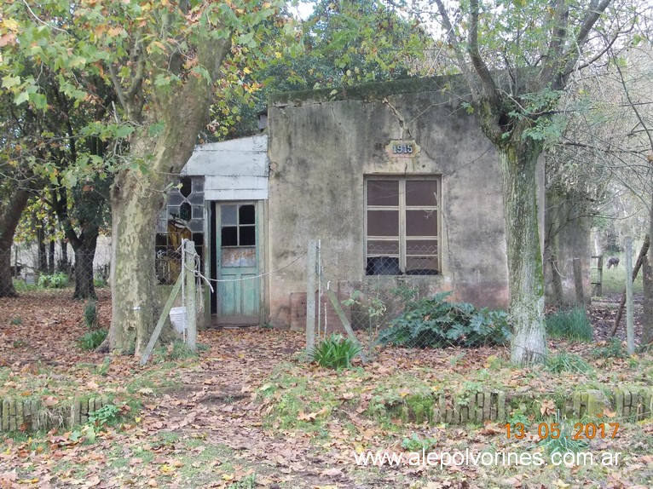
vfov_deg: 24.4
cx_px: 326
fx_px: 1131
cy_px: 244
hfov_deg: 32.2
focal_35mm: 60
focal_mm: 8.5
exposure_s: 1/80
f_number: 4
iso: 200
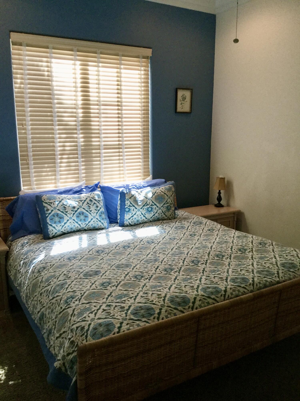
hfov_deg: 45.4
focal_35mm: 31
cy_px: 200
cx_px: 150
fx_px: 358
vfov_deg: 58.4
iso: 50
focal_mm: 3.3
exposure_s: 1/30
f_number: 2.4
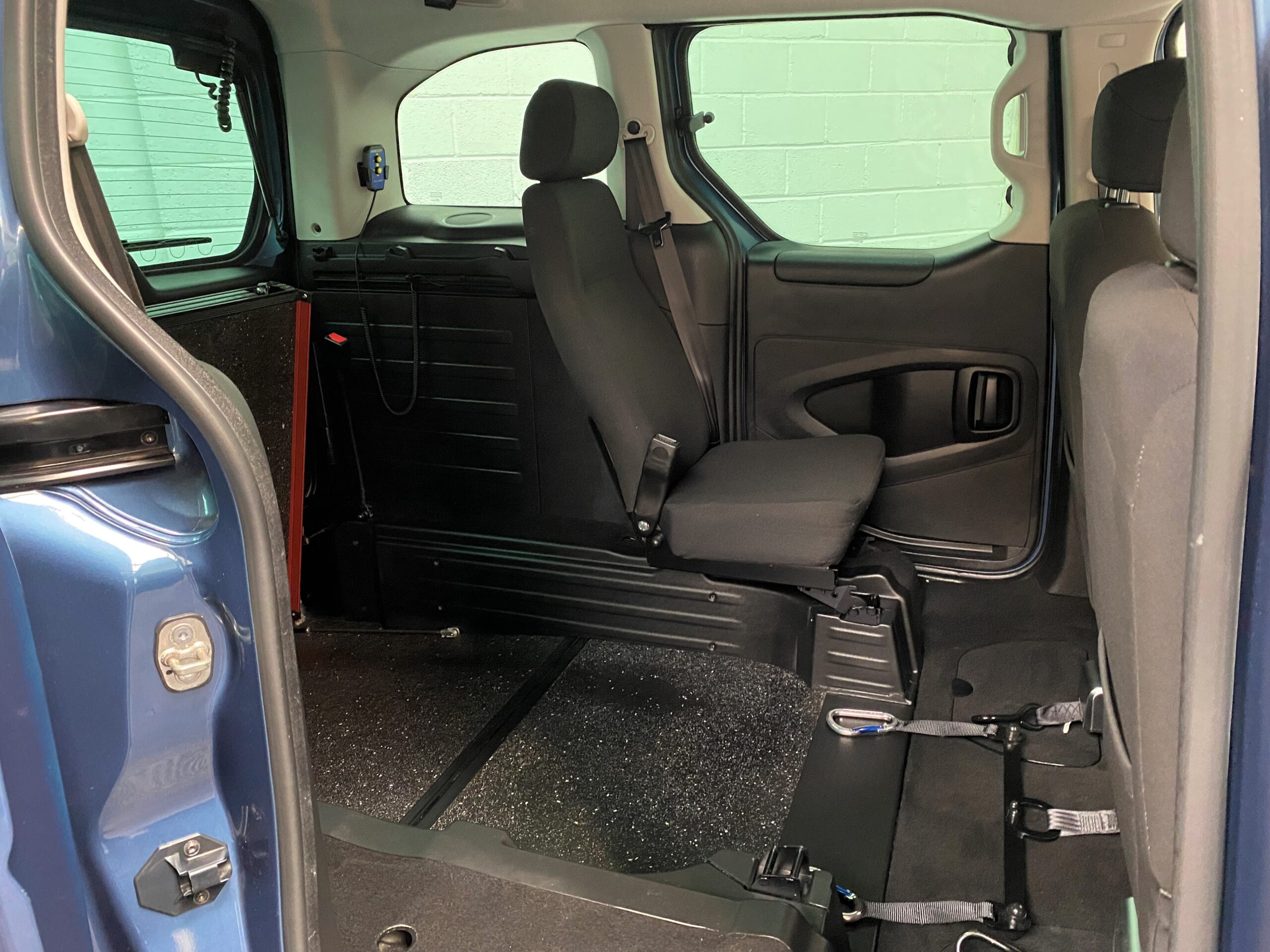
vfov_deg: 53.1
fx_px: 954
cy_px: 476
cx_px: 635
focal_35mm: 26
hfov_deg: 67.3
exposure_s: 1/25
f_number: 1.8
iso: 640
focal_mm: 4.25
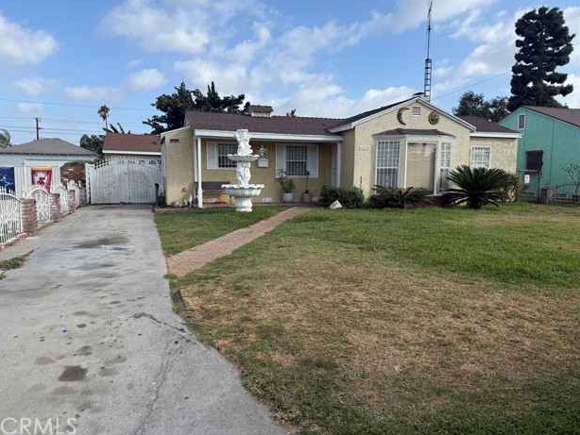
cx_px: 279
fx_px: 419
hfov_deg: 69.3
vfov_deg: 54.9
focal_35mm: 25
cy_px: 213
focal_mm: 6.76
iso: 80
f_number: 1.78
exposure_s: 1/3953
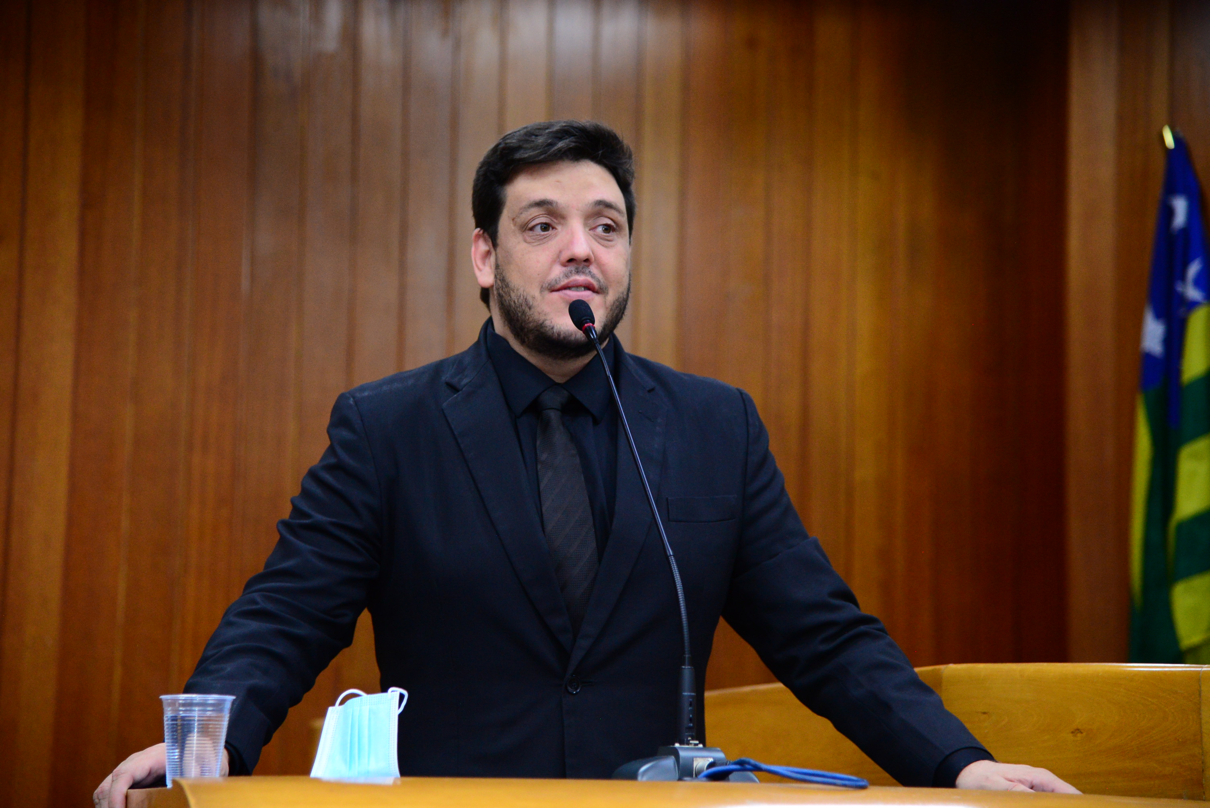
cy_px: 404
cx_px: 605
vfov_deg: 14.4
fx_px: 3194
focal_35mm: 95
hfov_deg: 21.5
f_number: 4
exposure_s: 1/80
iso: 2500
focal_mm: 95
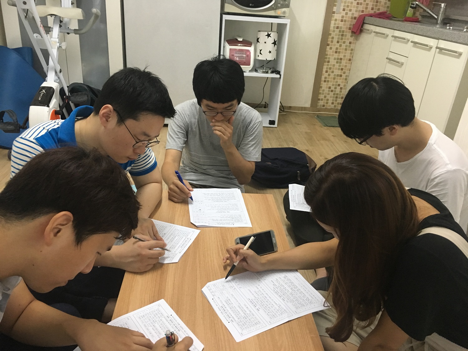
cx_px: 234
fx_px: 392
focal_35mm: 29
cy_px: 176
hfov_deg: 61.7
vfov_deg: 48.2
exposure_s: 1/24
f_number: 2.2
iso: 200
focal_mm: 4.15
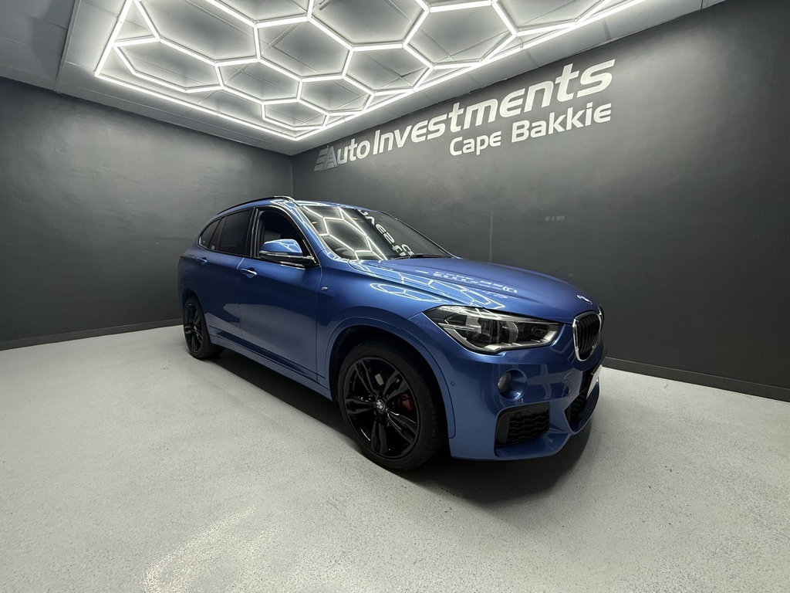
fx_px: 320
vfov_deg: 85.7
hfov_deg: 102.1
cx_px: 395
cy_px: 296
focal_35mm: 14
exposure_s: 1/100
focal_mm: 2.22
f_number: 2.2
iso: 160
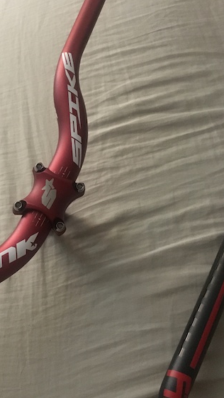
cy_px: 180
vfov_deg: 45.4
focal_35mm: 45
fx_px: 475
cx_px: 27
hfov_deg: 25.8
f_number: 2.2
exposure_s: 1/15
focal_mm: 4.15
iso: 320
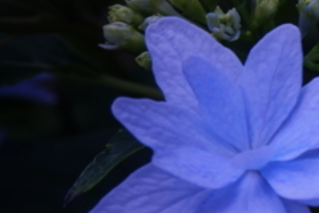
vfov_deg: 7.1
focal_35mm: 192
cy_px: -69
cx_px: 646
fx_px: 1701
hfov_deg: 9.9
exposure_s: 1/60
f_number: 11
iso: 100
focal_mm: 30
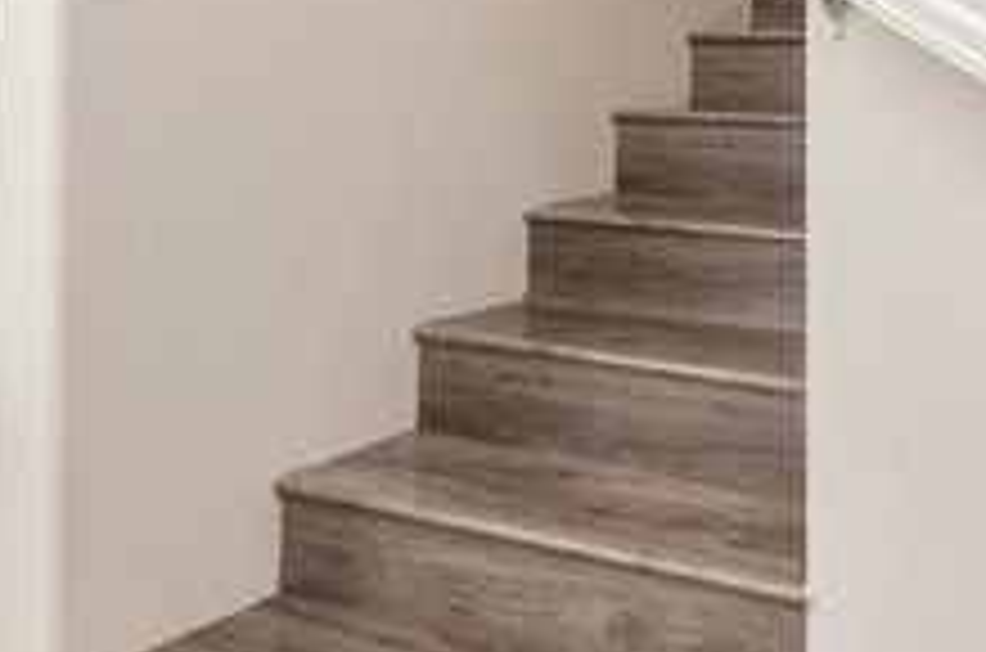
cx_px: 991
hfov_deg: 41.2
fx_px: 1120
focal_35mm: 41
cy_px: 63
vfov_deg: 31.0
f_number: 4
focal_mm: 14
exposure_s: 1/60
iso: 360
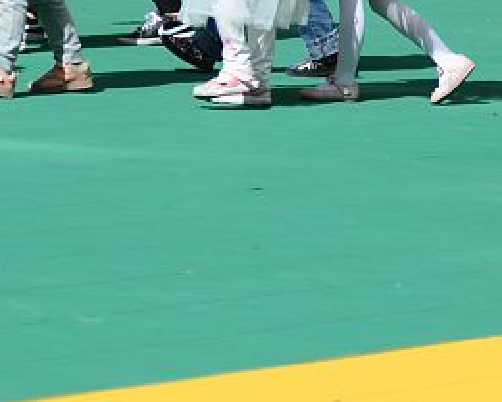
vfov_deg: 4.4
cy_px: -320
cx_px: 437
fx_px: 5128
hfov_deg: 5.6
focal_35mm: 345
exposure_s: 1/3200
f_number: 2.8
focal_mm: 80
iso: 180
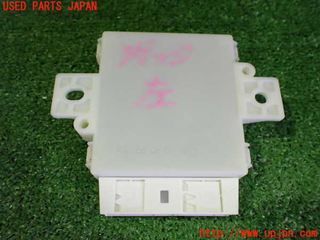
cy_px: 120
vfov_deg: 46.8
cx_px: 160
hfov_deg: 60.0
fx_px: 277
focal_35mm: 30
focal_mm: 5.4
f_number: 2.3
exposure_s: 1/80
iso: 800
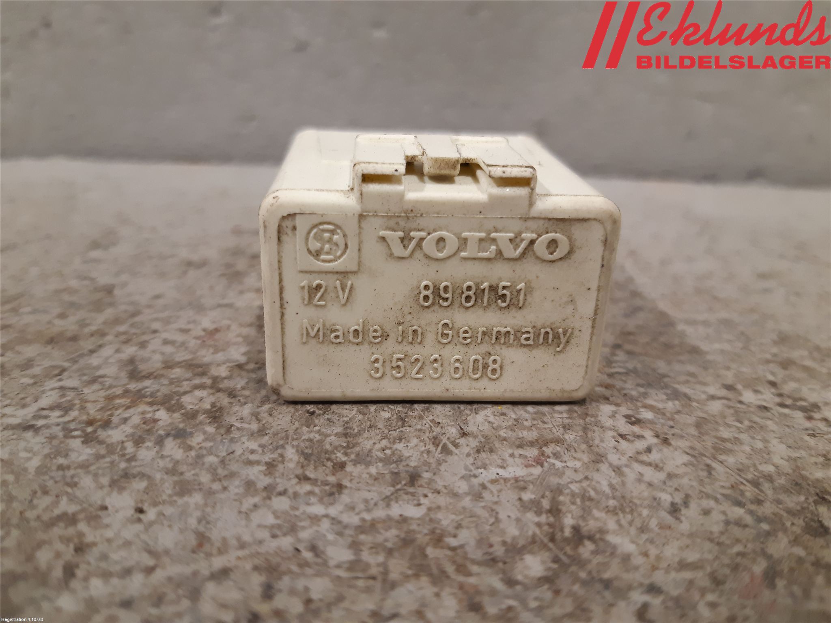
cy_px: 312
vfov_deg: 53.1
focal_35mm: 26
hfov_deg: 67.3
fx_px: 624
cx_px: 416
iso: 160
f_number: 1.7
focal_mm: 3.93
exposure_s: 1/50
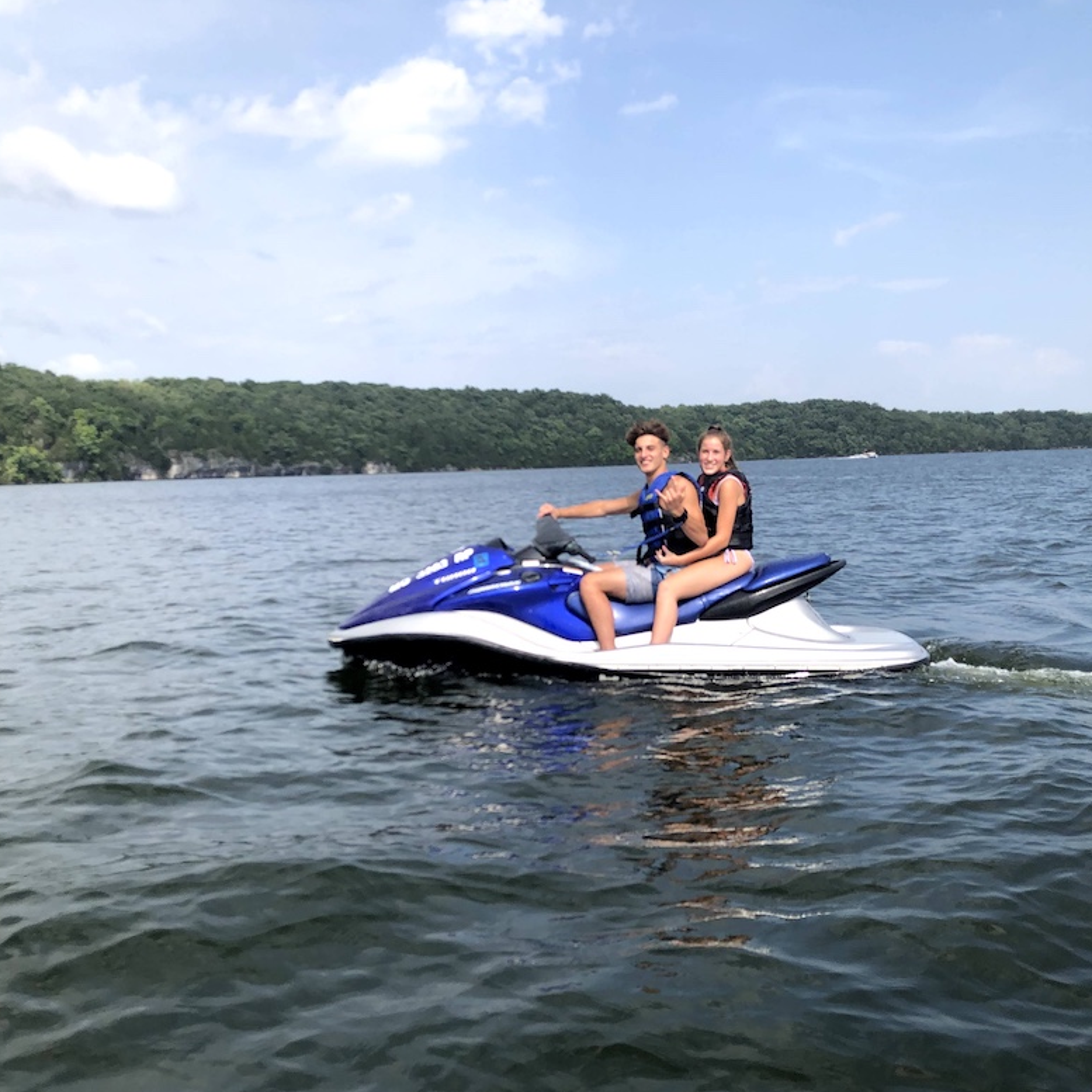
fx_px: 1213
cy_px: 626
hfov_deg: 48.5
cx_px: 547
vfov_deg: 48.3
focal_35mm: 34
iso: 20
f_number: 1.8
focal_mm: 3.99
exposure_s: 1/1656
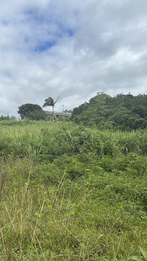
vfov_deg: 52.8
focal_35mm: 38
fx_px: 263
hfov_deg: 30.2
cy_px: 130
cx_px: 24
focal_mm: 5.7
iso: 50
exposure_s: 1/4831
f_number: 1.5
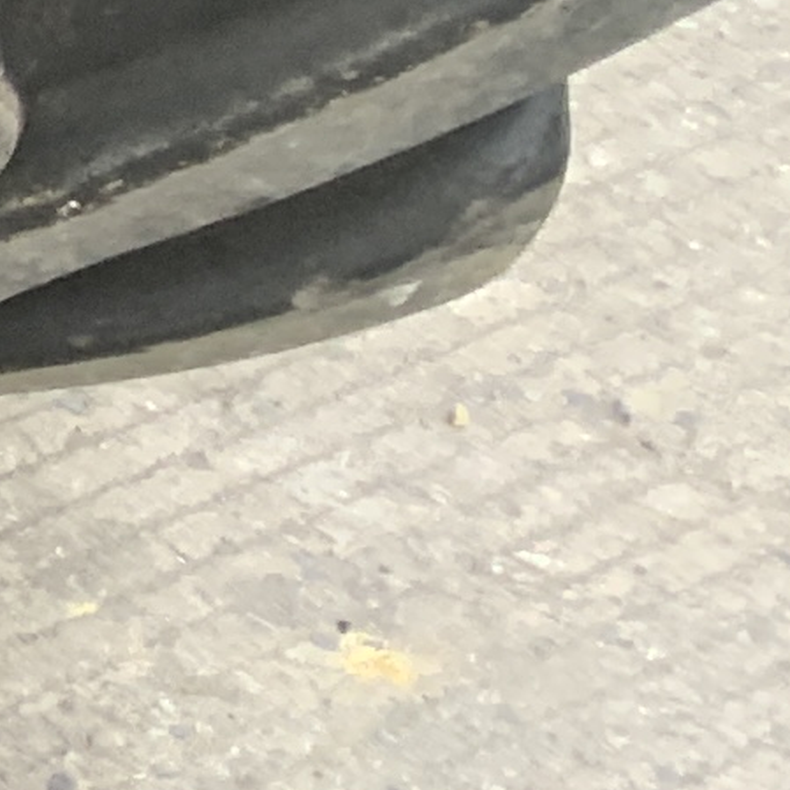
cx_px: -2562
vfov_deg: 7.0
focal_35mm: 230
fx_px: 5939
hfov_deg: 6.1
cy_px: -1422
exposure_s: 1/122
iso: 25
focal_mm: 3
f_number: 1.8
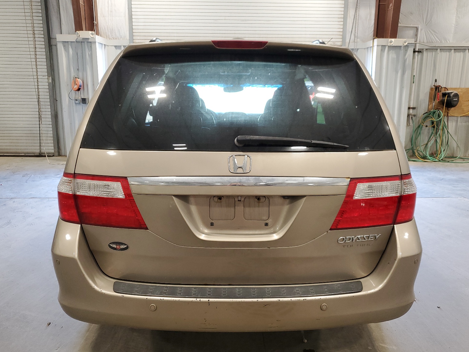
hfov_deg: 65.3
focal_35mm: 27
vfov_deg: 51.4
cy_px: 176
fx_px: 366
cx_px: 237
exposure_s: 1/60.2
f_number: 1.5
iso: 108
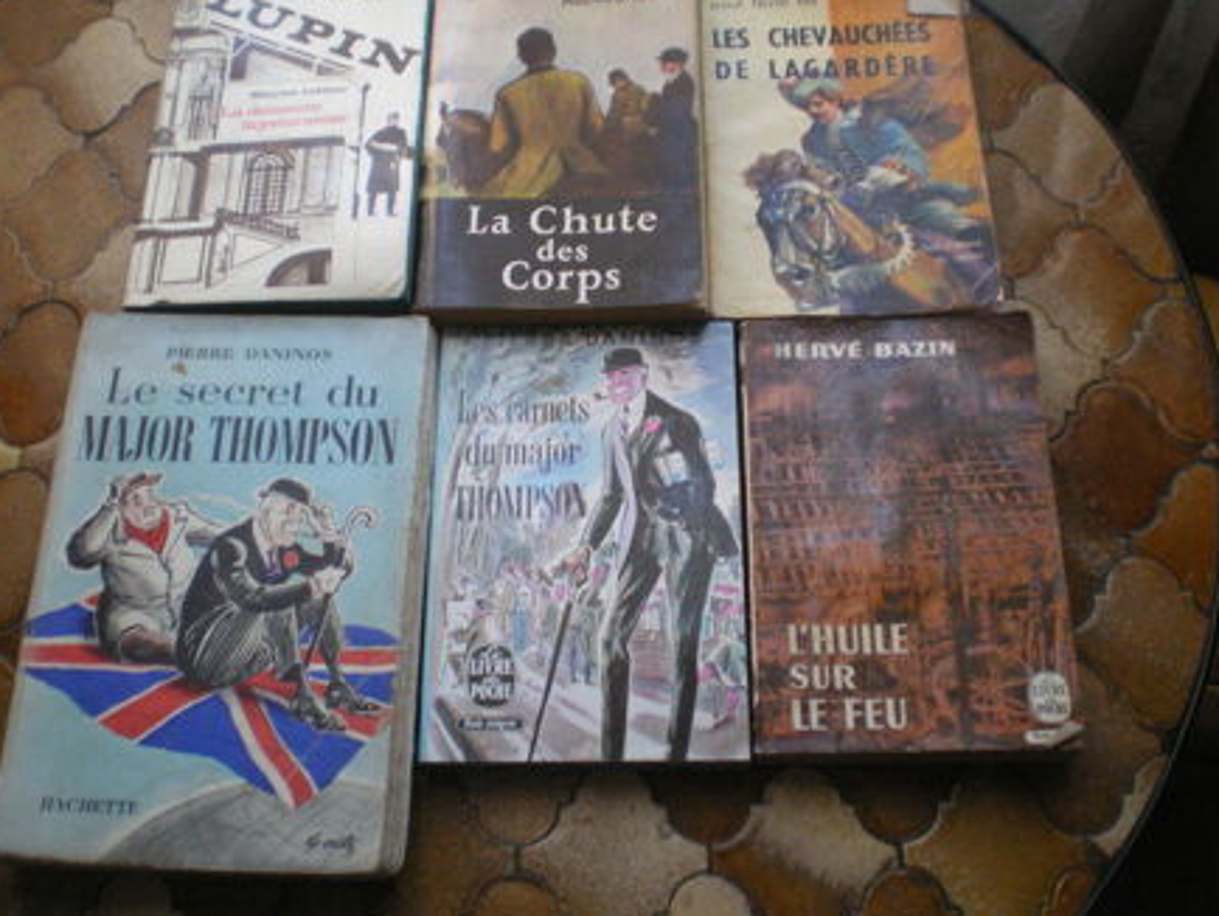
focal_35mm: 42
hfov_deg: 44.8
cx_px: 638
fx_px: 1480
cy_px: 427
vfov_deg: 34.4
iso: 400
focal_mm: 6.3
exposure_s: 1/40
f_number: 3.1
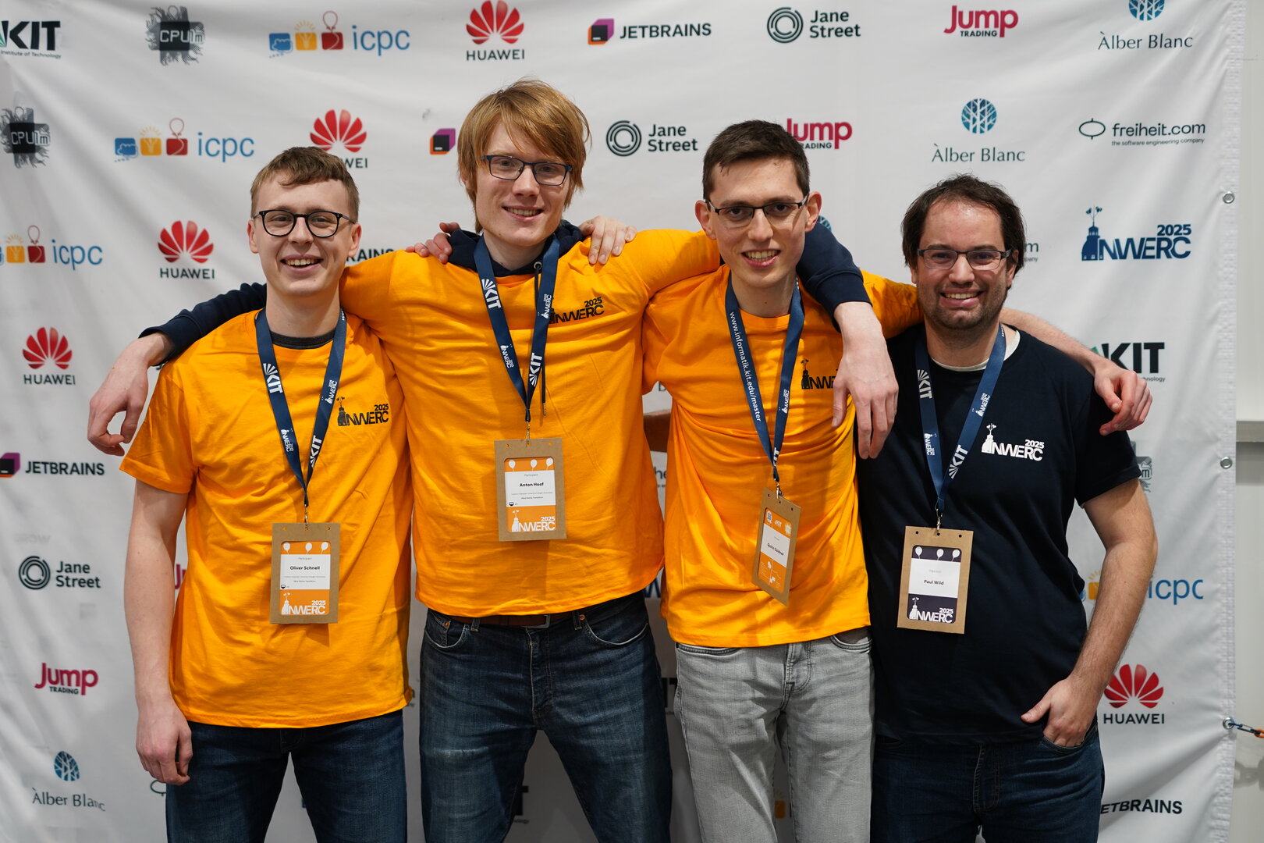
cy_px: 422
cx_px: 632
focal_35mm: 50
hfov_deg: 39.6
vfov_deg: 27.0
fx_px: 1755
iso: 640
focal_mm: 50
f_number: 1.8
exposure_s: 1/125
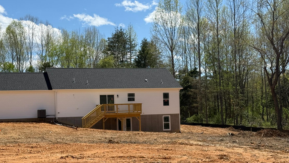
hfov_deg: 34.3
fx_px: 467
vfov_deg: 19.7
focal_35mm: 61
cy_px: 107
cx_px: 131
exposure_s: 1/4098
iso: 64
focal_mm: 6.76
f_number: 1.78
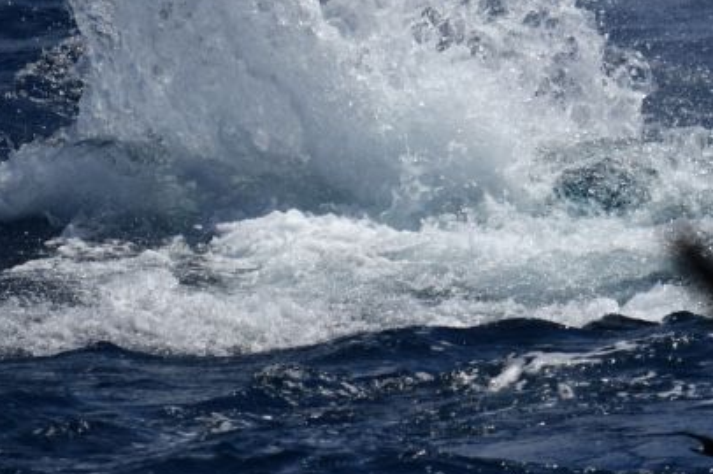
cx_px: 580
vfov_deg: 1.2
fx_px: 23410
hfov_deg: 1.7
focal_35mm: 1183
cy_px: 82
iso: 500
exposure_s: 1/8000
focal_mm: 600
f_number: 6.3
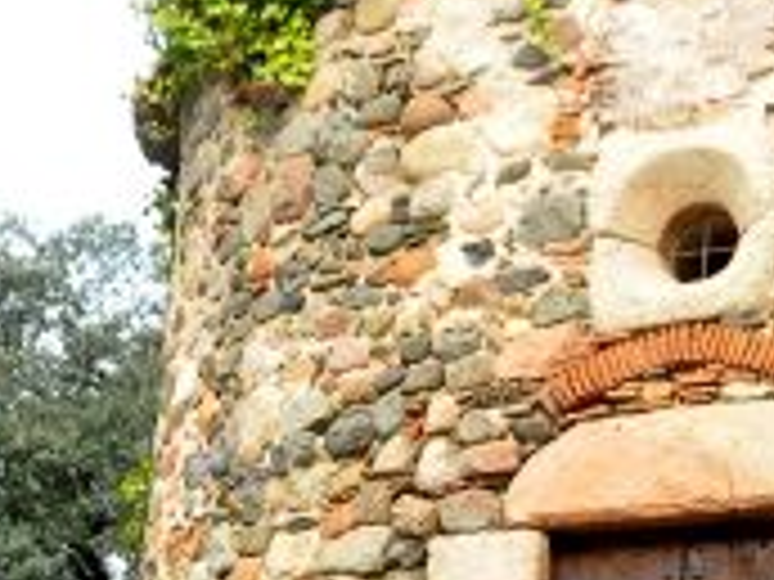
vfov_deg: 9.4
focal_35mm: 154
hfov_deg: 12.6
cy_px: 818
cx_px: 801
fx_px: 3443
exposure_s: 1/250
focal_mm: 18
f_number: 8
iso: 1600
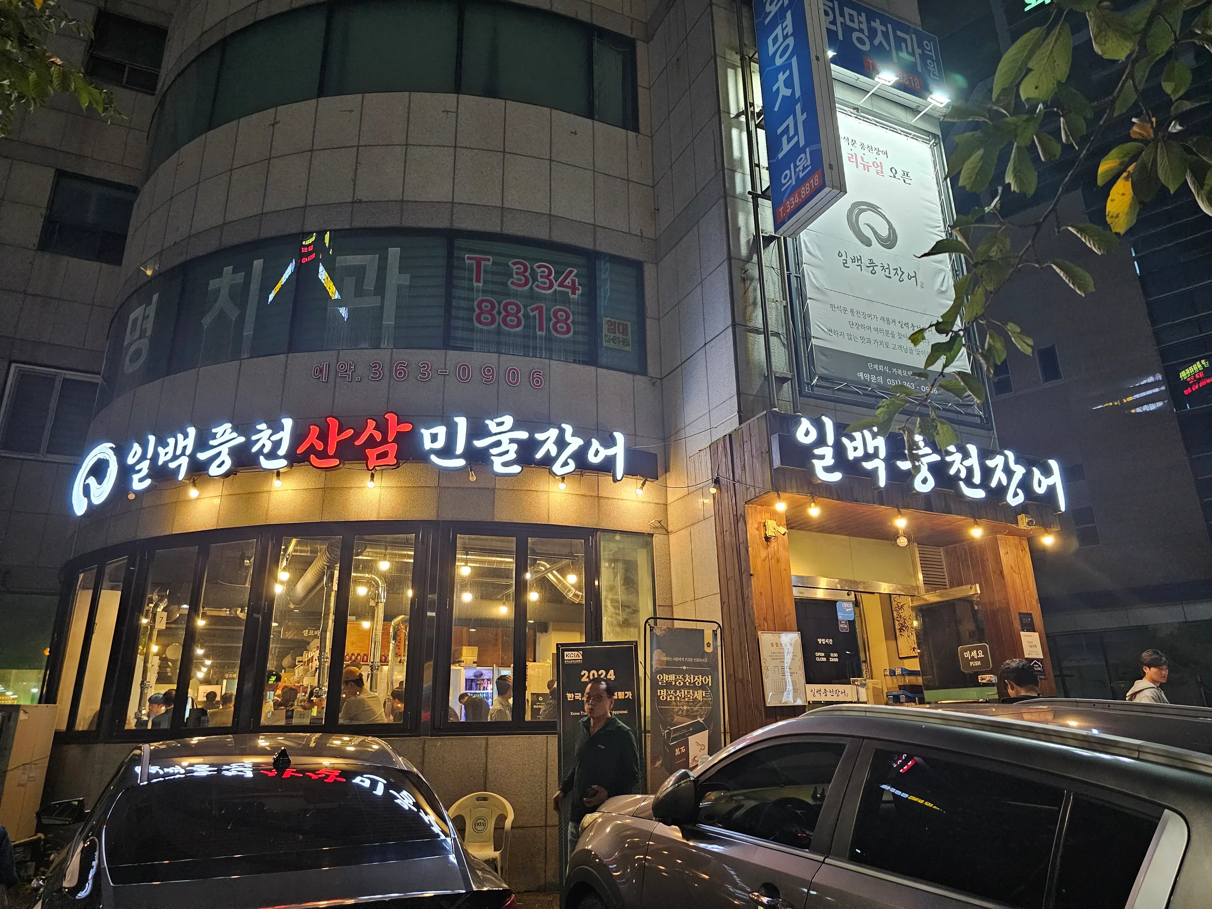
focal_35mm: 23
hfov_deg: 73.9
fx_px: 805
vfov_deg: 58.9
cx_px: 606
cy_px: 454
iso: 800
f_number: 1.7
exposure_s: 1/120
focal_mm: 6.3
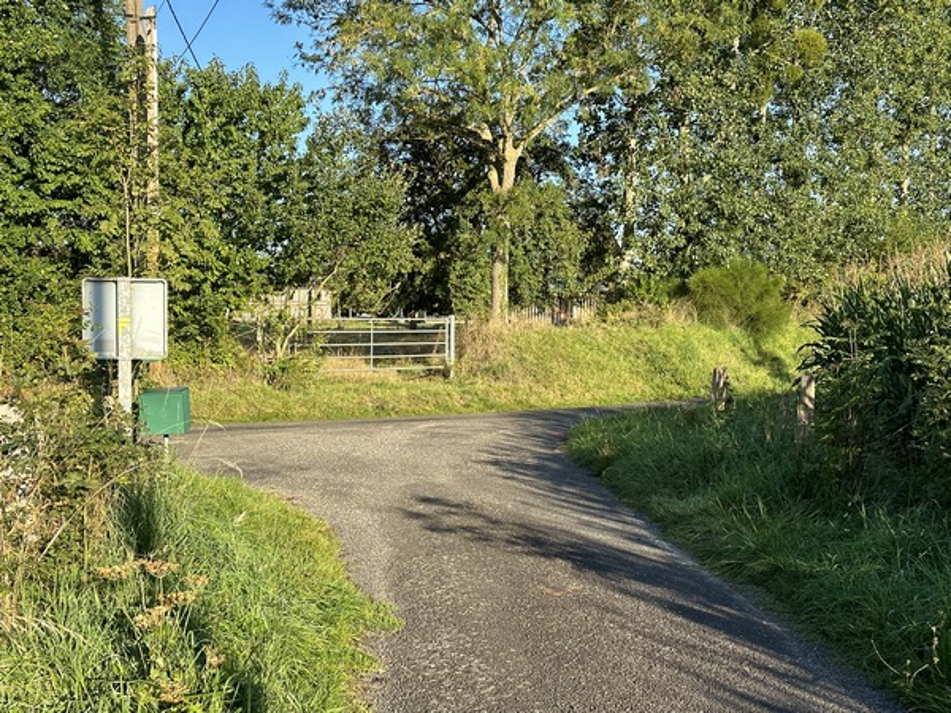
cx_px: 476
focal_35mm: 48
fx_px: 1319
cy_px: 356
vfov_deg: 30.3
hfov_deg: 39.7
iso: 64
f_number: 1.78
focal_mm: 6.86
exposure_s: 1/1475
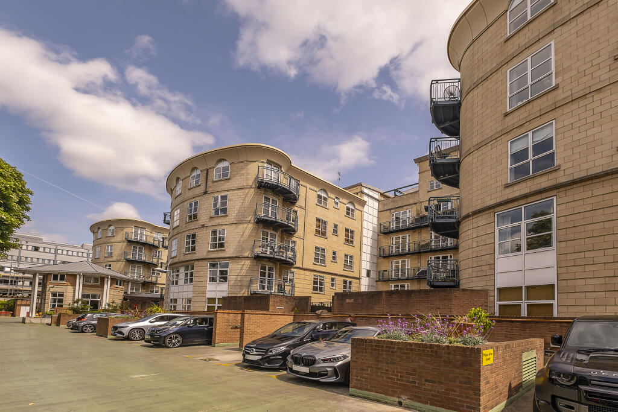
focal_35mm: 16
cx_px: 309
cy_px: 206
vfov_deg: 73.8
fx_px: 275
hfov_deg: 96.7
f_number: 5
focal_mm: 10.5
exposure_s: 1/1600
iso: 320
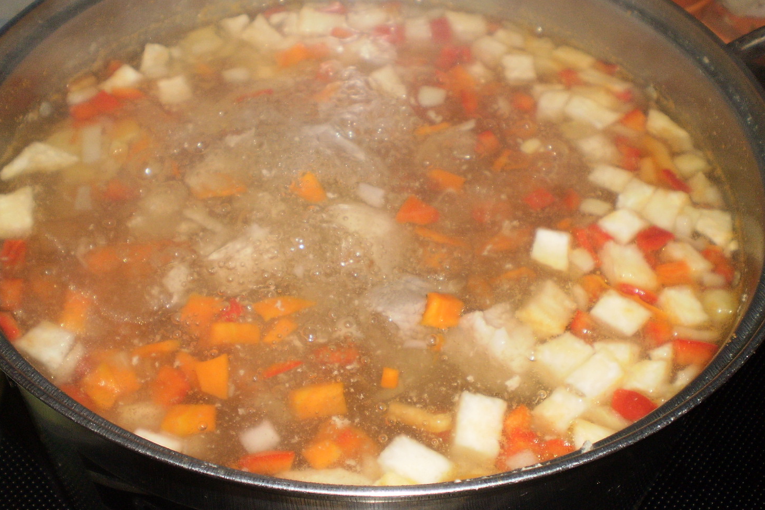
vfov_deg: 32.6
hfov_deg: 47.4
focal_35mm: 41
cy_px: 230
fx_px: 871
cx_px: 362
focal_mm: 6.3
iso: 125
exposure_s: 1/30
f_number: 3.1
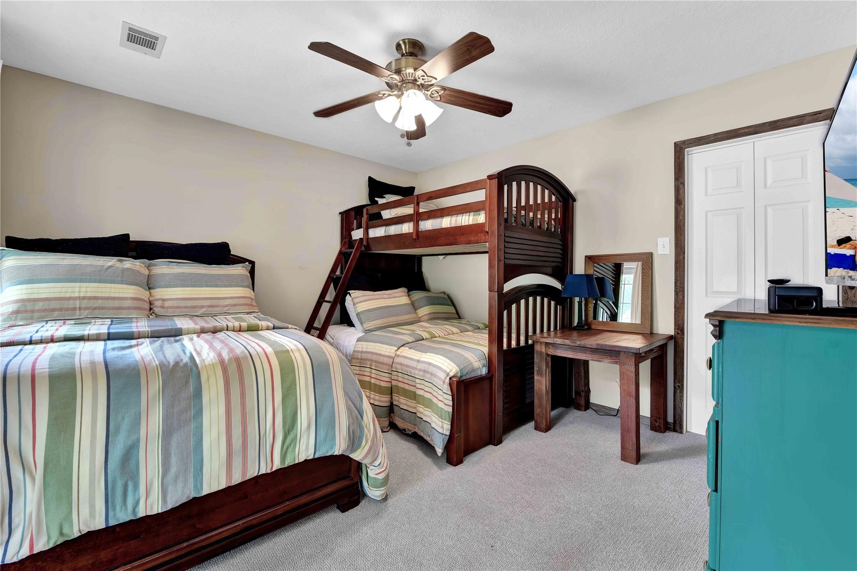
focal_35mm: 15
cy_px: 286
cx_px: 428
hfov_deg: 100.4
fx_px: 357
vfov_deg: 77.3
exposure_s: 1/2.5
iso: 100
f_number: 8
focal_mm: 15
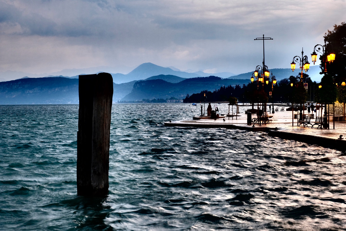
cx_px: 173
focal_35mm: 75
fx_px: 721
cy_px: 116
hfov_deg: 27.0
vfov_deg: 18.2
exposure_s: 1/7
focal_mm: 50
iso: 800
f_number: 13
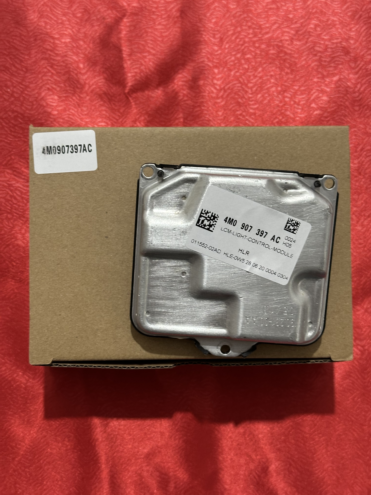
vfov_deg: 39.7
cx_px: 186
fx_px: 686
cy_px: 248
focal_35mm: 48
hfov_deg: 30.3
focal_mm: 6.86
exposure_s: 1/33
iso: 250
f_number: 1.78
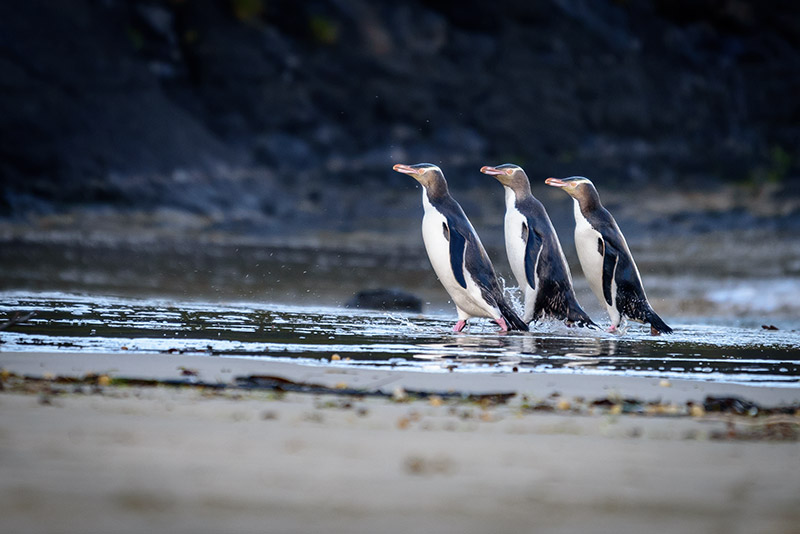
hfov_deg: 5.2
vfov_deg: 3.4
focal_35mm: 400
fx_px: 8892
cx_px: 400
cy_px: 267
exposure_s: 1/320
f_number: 5.6
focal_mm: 400
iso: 1400
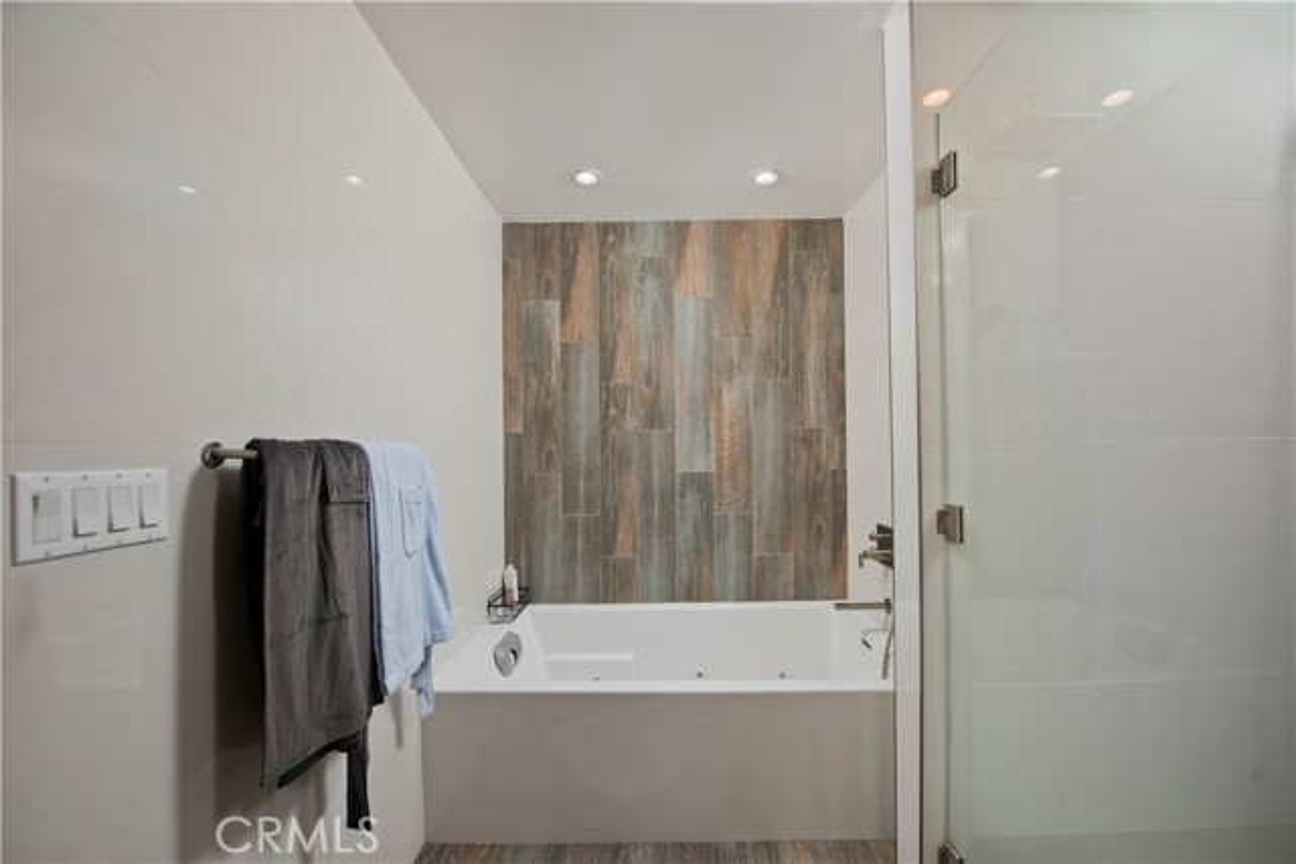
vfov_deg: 81.2
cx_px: 648
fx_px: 504
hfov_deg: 104.2
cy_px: 432
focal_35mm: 14
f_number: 5.6
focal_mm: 14
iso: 400
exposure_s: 1/200
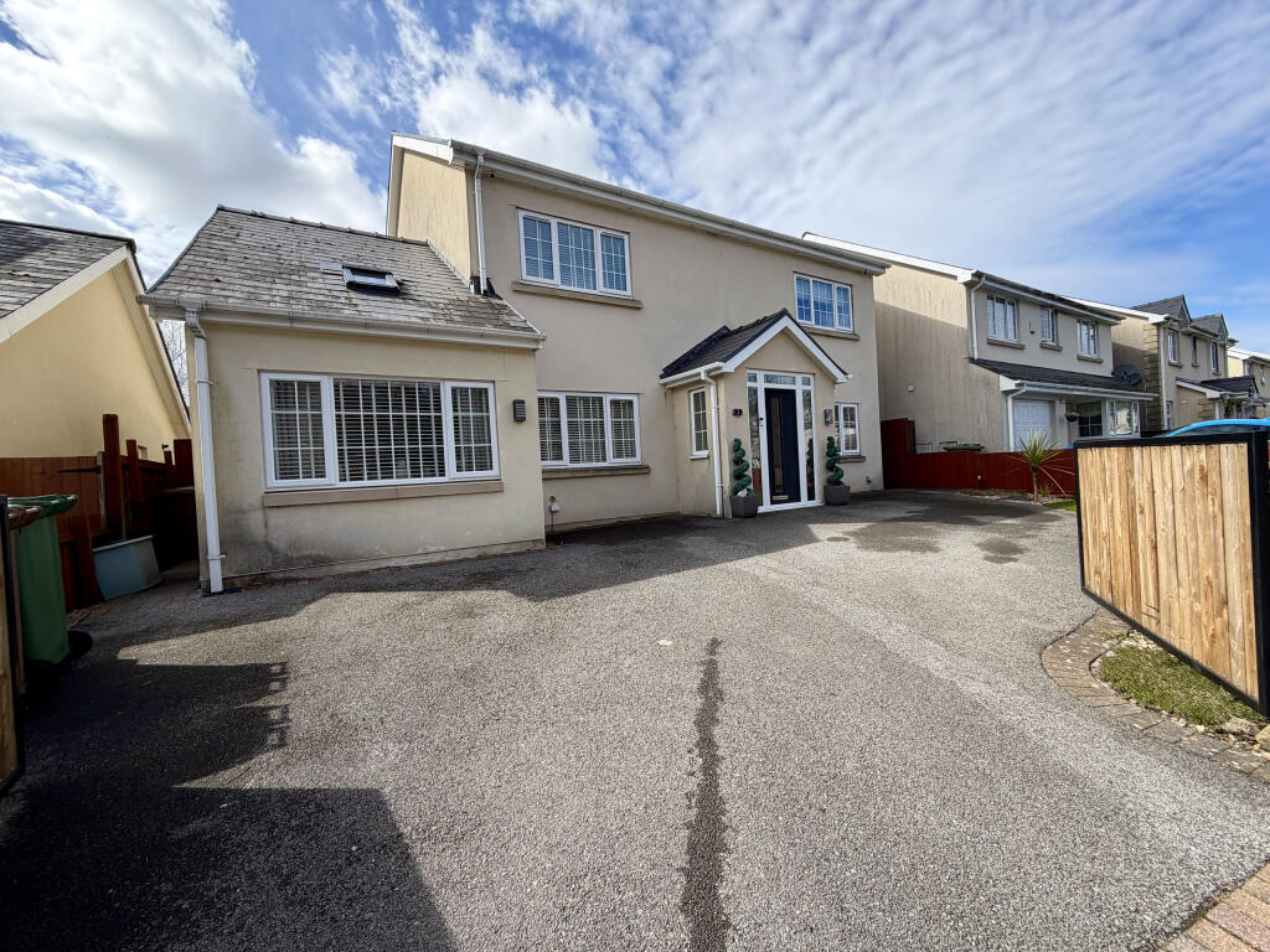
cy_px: 476
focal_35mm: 14
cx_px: 635
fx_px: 514
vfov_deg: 85.7
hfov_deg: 102.1
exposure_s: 1/770
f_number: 2.2
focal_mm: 2.22
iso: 25
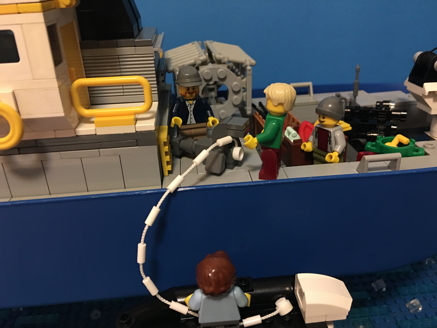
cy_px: 164
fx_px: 366
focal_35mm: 29
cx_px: 218
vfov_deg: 48.2
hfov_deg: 61.7
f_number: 2.2
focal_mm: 4.15
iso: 64
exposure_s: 1/4
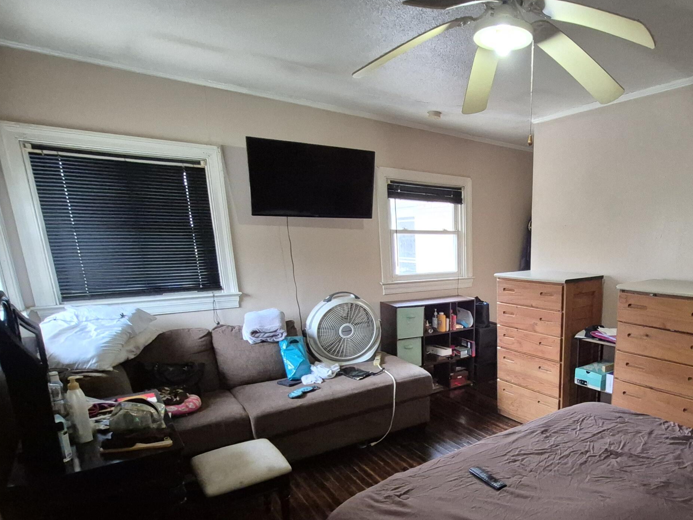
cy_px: 355
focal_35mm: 21
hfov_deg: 75.2
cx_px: 489
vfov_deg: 61.6
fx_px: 420
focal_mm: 1.74
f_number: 2.2
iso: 1600
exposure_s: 1/60
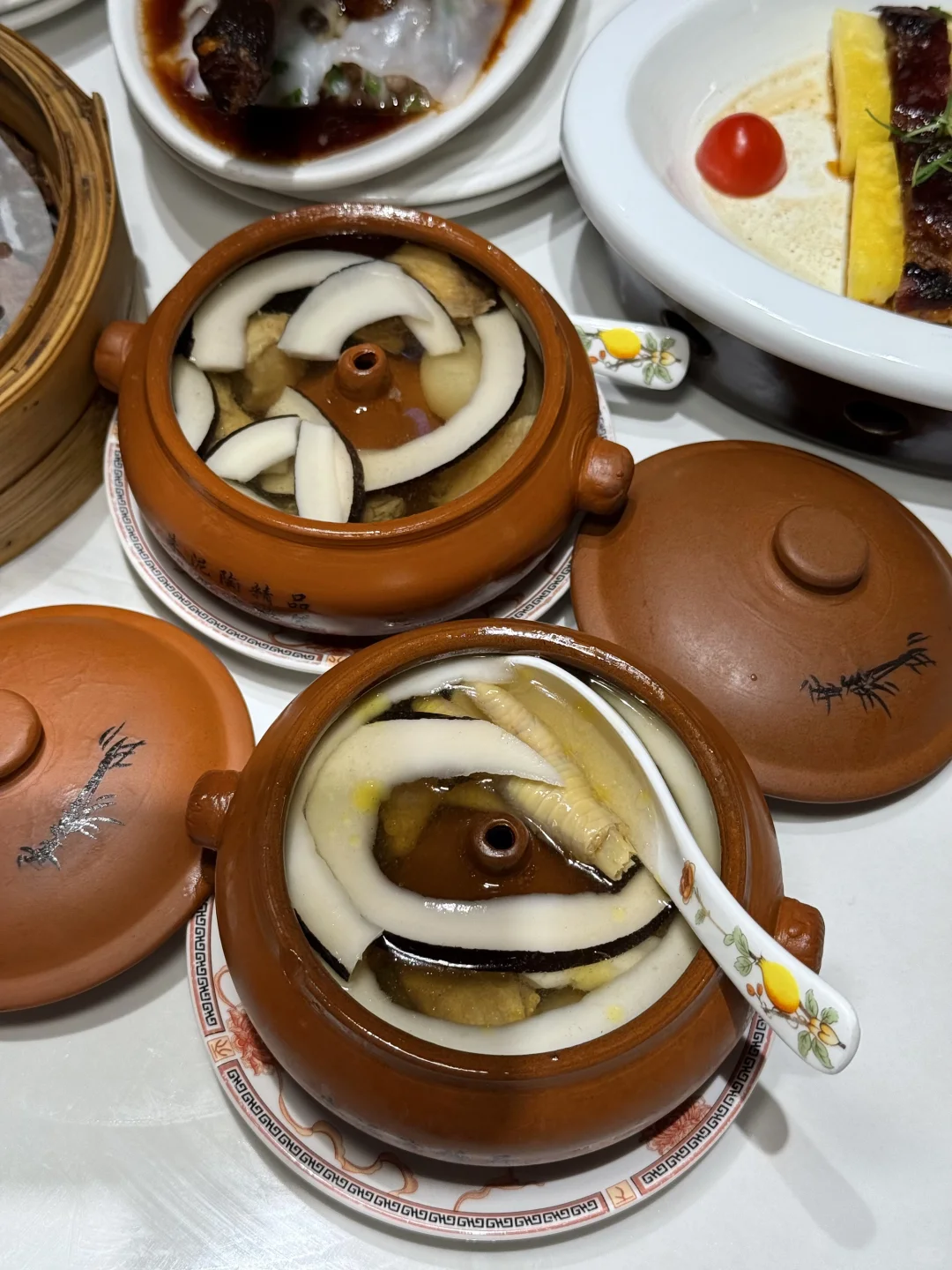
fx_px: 1760
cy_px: 635
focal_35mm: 48
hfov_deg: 30.3
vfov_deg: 39.7
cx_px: 476
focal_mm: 6.76
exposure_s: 1/260
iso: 80
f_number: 1.78
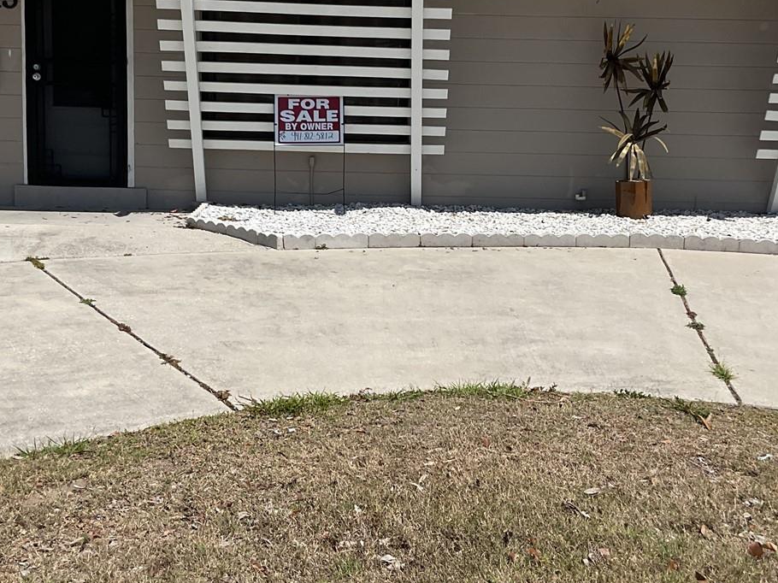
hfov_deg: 37.5
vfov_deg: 28.4
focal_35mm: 51
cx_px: 383
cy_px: 217
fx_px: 1146
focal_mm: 3
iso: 16
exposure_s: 1/3534
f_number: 1.8
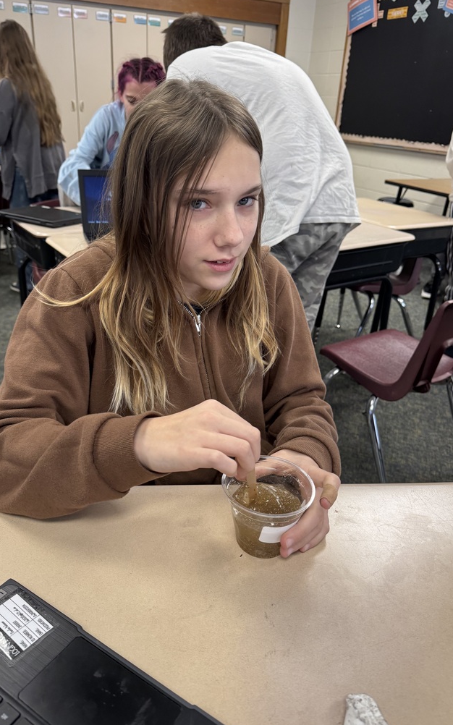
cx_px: 217
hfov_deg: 47.6
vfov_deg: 70.4
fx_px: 514
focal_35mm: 26
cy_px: 362
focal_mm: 6.76
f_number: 1.78
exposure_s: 1/120
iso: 200
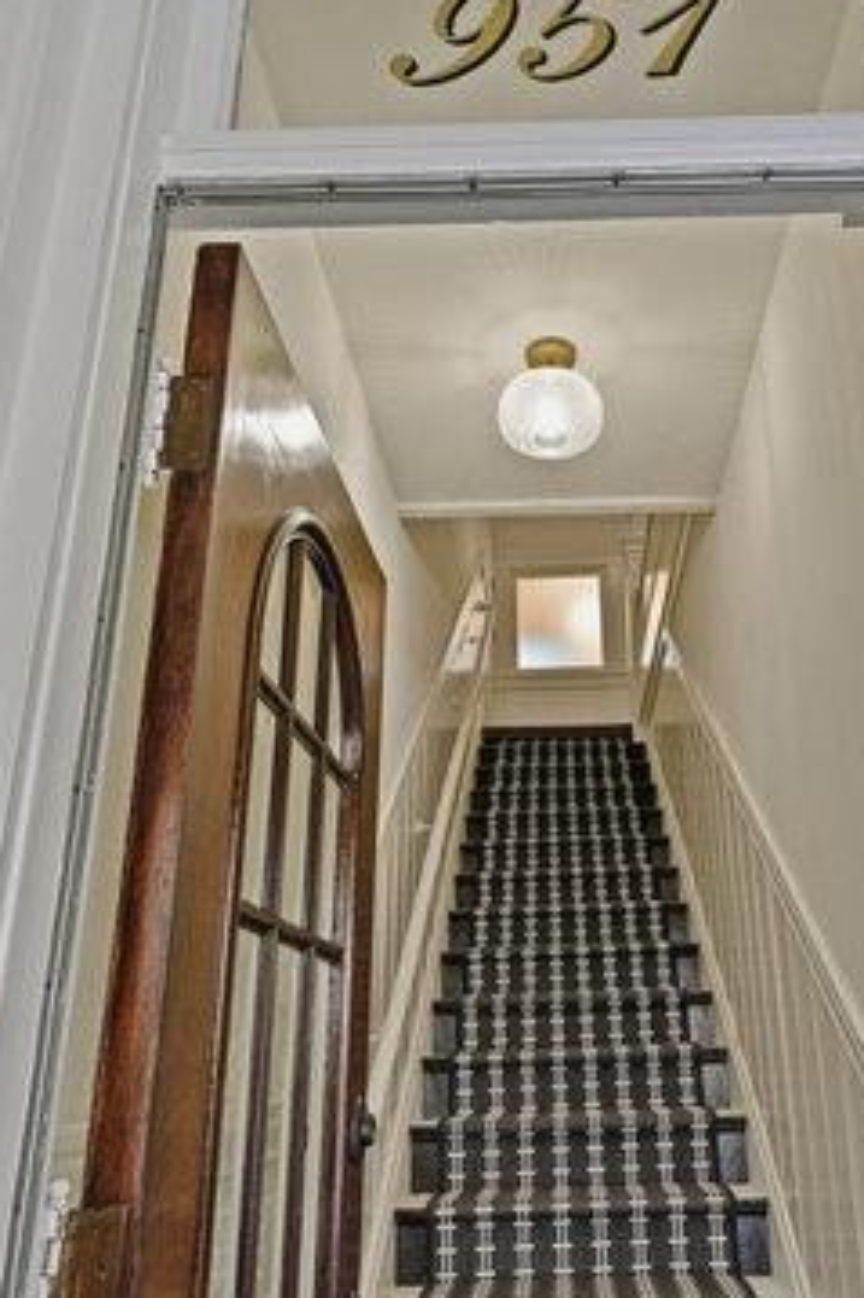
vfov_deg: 63.7
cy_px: 656
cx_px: 560
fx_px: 1045
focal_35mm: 29
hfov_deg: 44.4
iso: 100
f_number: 8
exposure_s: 1/20
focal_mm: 16
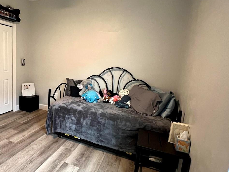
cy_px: 81
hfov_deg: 73.6
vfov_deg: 61.0
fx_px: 146
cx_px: 73
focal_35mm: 22
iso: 400
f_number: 1.8
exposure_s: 1/60
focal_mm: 1.57
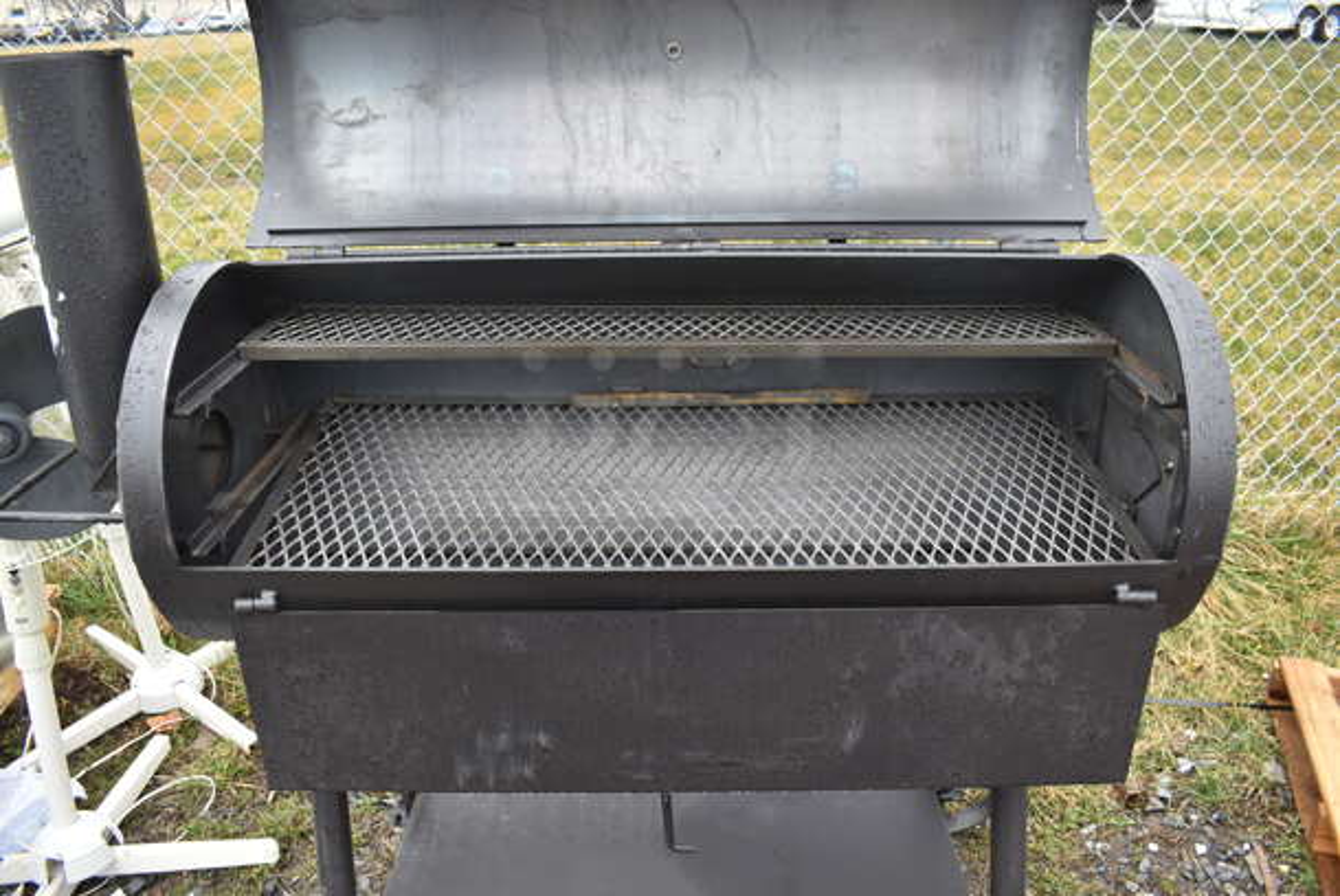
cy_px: 448
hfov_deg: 67.3
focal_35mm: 27
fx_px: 1006
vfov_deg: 48.0
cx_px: 670
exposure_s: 1/125
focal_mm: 18
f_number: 5.6
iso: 220
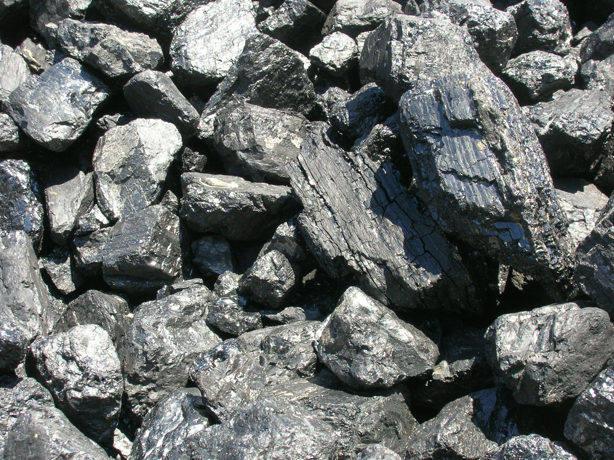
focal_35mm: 54
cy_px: 230
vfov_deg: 27.0
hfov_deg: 35.5
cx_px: 307
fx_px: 958
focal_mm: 9
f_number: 5.7
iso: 50
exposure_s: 1/58.6
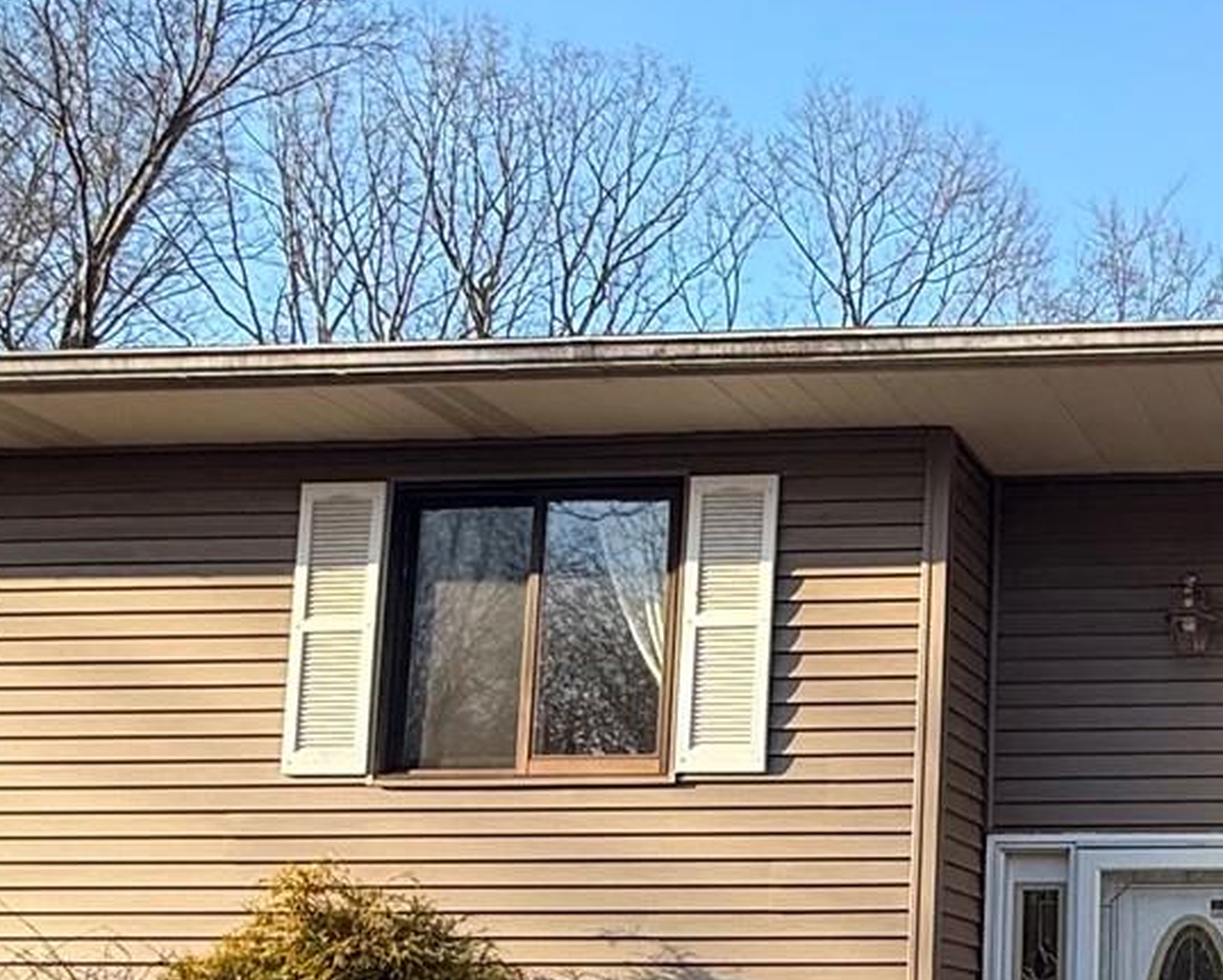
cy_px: 878
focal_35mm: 52
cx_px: 1387
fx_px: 1883
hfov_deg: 31.4
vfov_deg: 28.1
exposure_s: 1/365
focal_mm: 2.22
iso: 50
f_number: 2.2
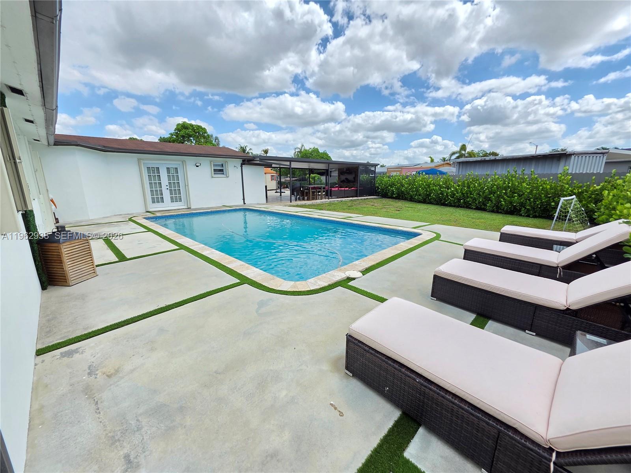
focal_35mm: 13
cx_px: 316
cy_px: 236
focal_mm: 2.2
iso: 40
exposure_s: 1/876
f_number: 1.9
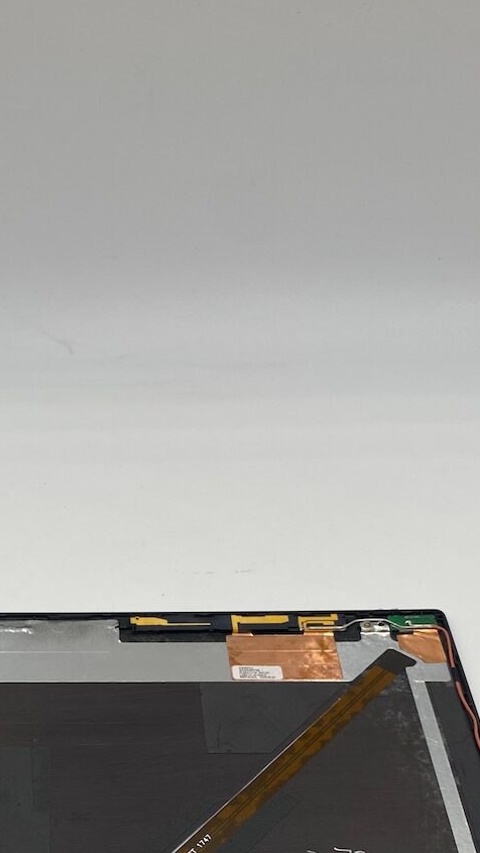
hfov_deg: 21.8
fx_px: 1222
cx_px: 68
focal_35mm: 54
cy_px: 747
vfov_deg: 36.4
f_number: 1.8
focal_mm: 4.25
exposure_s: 1/217
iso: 32
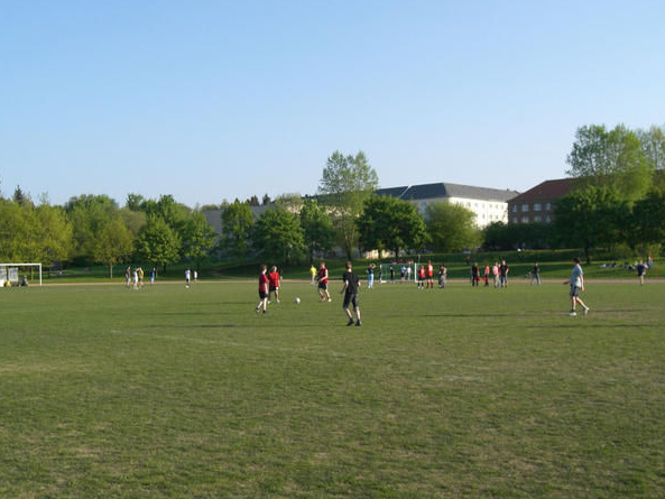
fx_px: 788
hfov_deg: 45.7
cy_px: 257
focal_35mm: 41
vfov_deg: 35.1
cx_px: 310
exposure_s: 1/320
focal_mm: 6.3
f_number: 4.4
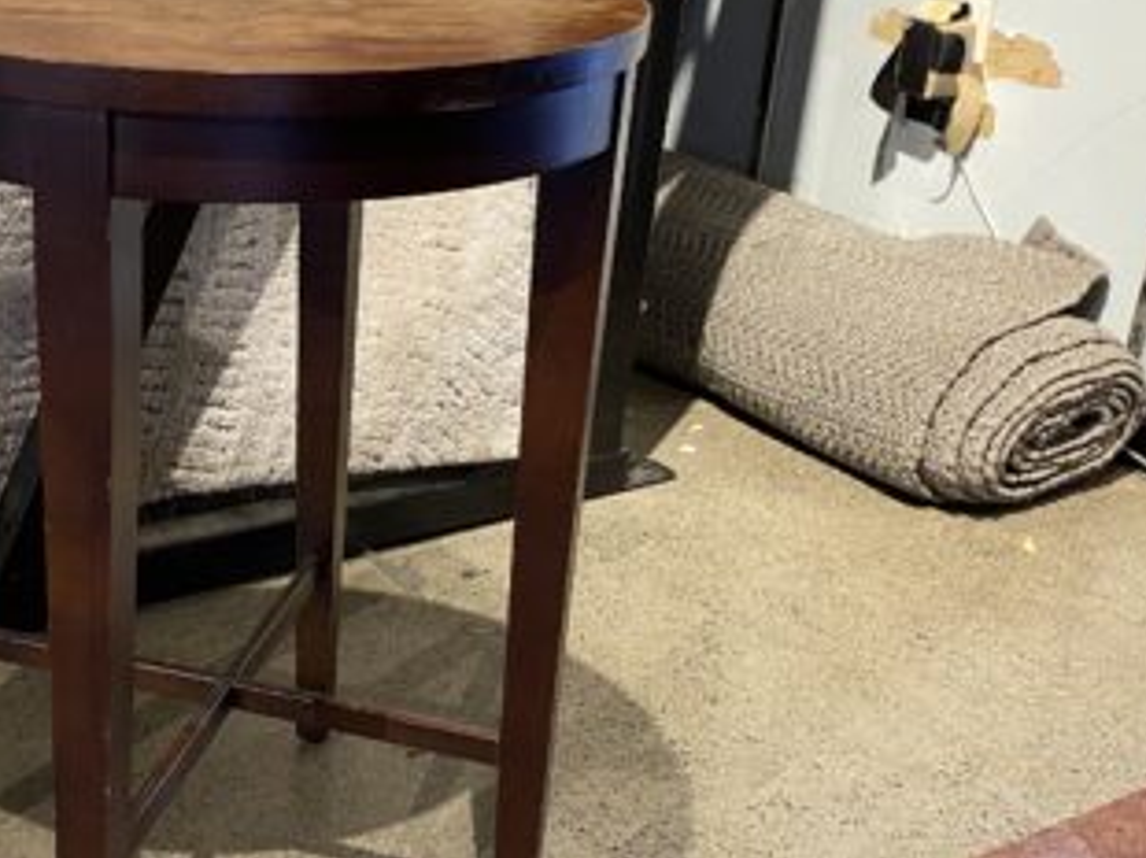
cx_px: 266
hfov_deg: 43.2
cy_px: 490
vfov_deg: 34.2
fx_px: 1389
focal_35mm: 42
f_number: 1.8
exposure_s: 1/60
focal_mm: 4.25
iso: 250
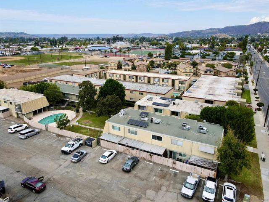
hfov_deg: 71.6
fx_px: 187
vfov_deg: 56.8
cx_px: 134
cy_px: 101
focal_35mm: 24
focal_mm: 4.5
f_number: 2.8
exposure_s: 1/500
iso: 100
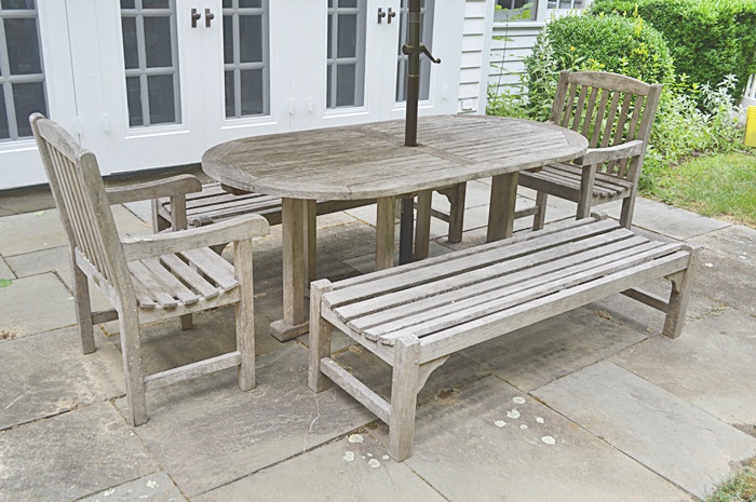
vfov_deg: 36.8
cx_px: 378
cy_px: 251
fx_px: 755
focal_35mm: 36
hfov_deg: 53.2
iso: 220
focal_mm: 24
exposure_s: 1/125
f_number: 5.6
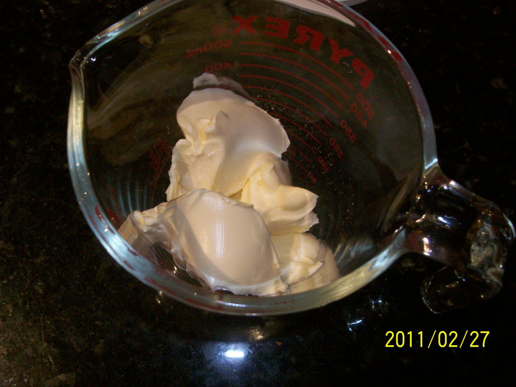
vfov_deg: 41.8
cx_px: 258
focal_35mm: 34
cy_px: 194
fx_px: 507
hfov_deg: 54.0
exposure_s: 1/60
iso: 160
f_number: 2.8
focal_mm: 5.7
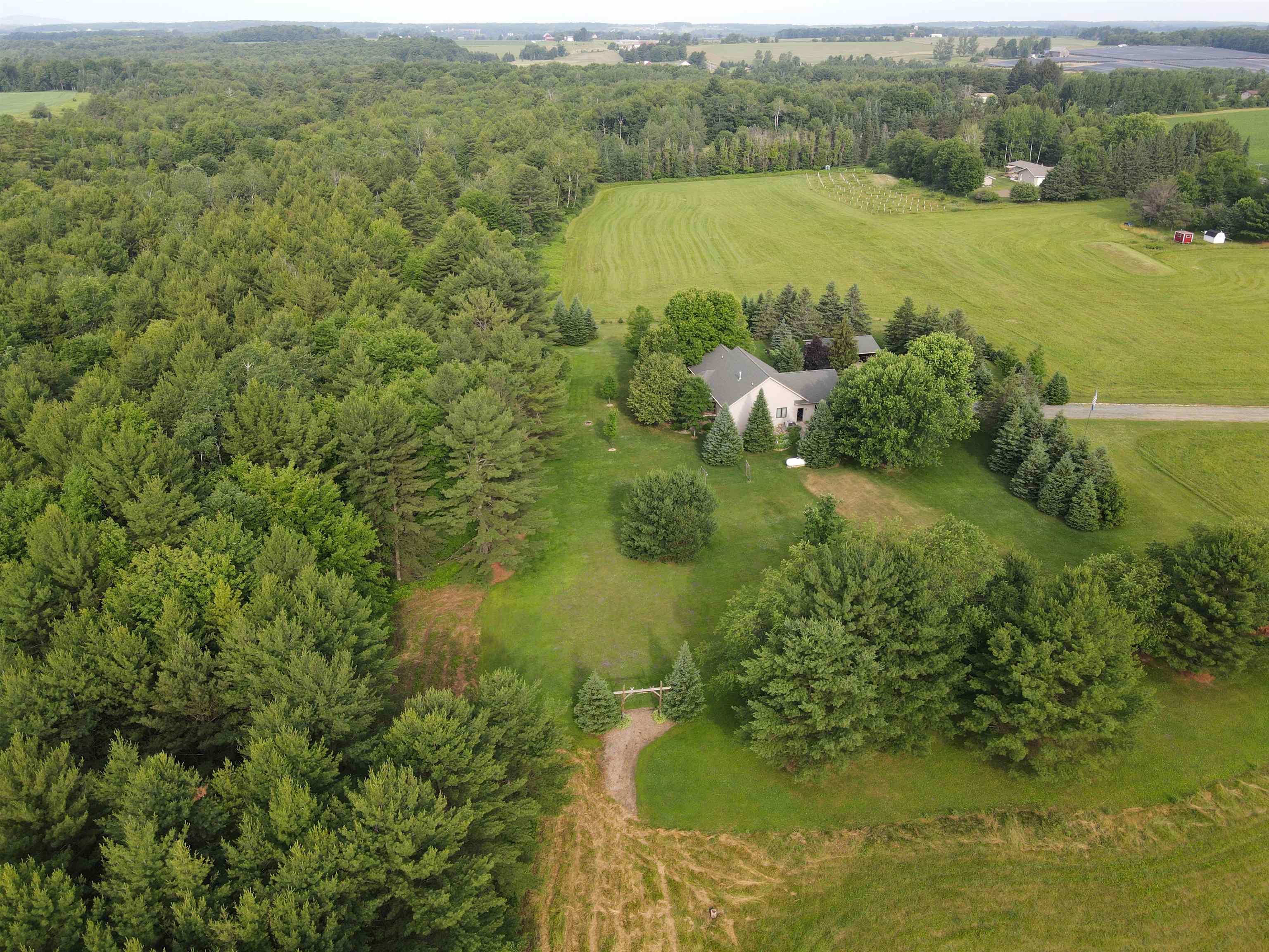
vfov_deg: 56.8
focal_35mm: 24
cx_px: 634
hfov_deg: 71.6
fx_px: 880
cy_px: 476
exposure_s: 1/160
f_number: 2.8
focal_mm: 4.5
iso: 100
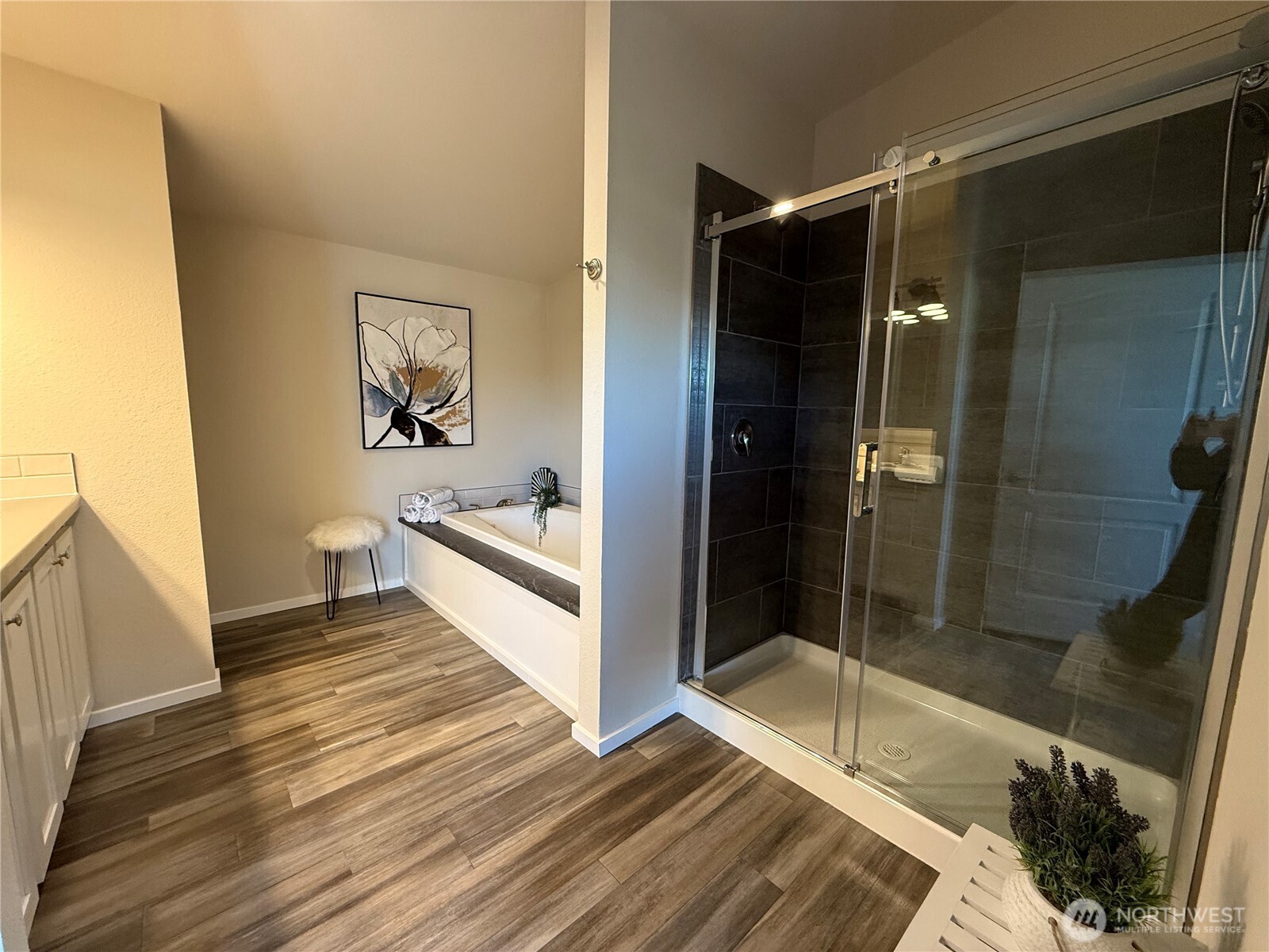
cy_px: 476
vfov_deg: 85.7
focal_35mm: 14
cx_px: 634
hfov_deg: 102.1
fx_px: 513
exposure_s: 1/60
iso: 320
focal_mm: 2.22
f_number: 2.2
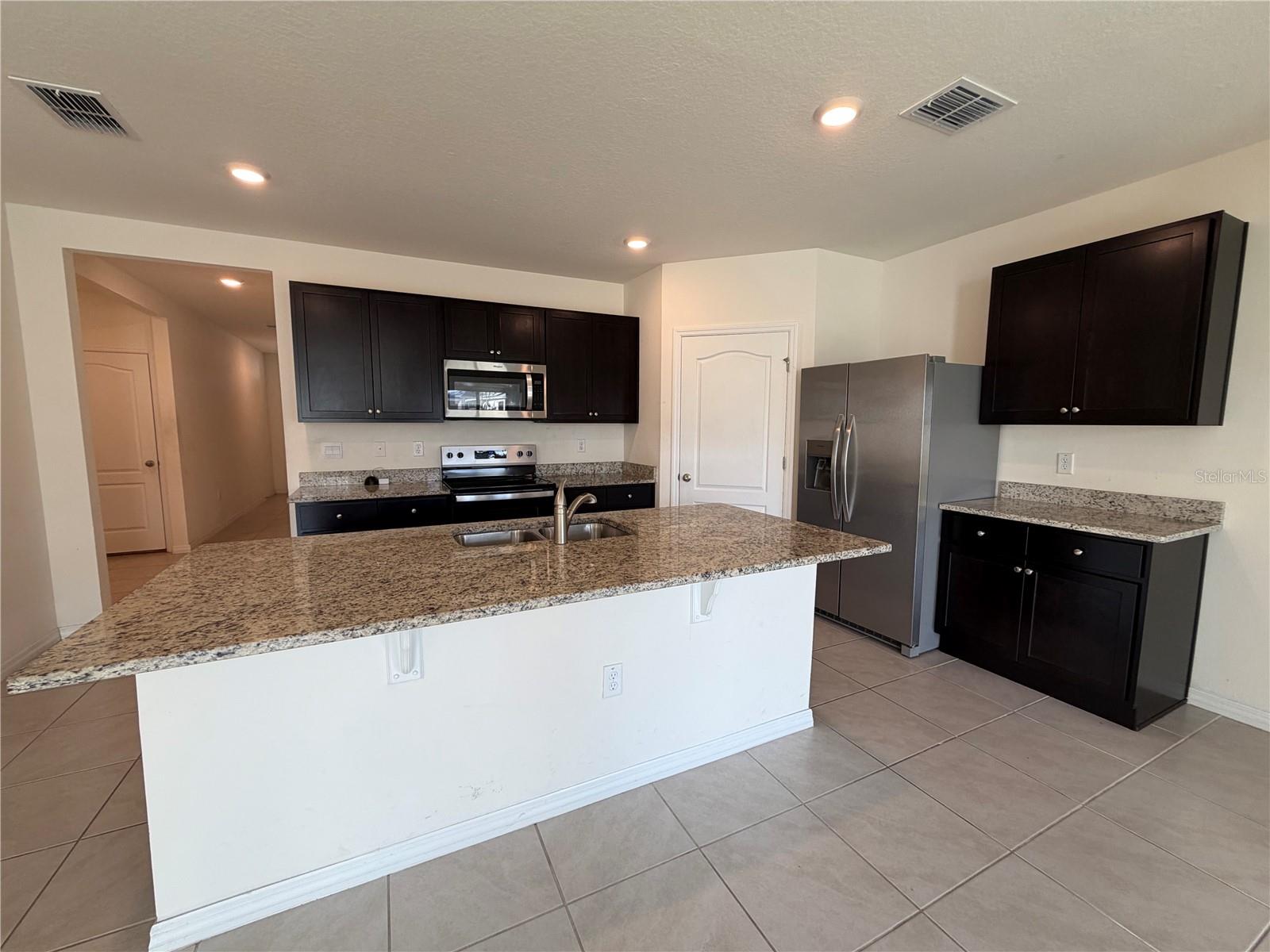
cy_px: 476
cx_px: 635
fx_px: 514
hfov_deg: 102.1
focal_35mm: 14
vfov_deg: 85.7
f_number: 2.2
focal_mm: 2.22
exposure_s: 1/120
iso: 100
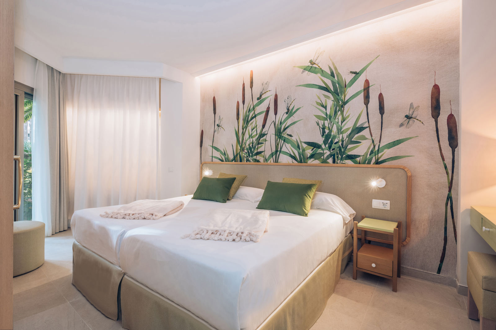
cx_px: 248
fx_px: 220
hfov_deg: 96.7
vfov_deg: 73.7
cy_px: 165
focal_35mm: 16
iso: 400
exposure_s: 1/3
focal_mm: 16
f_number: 16
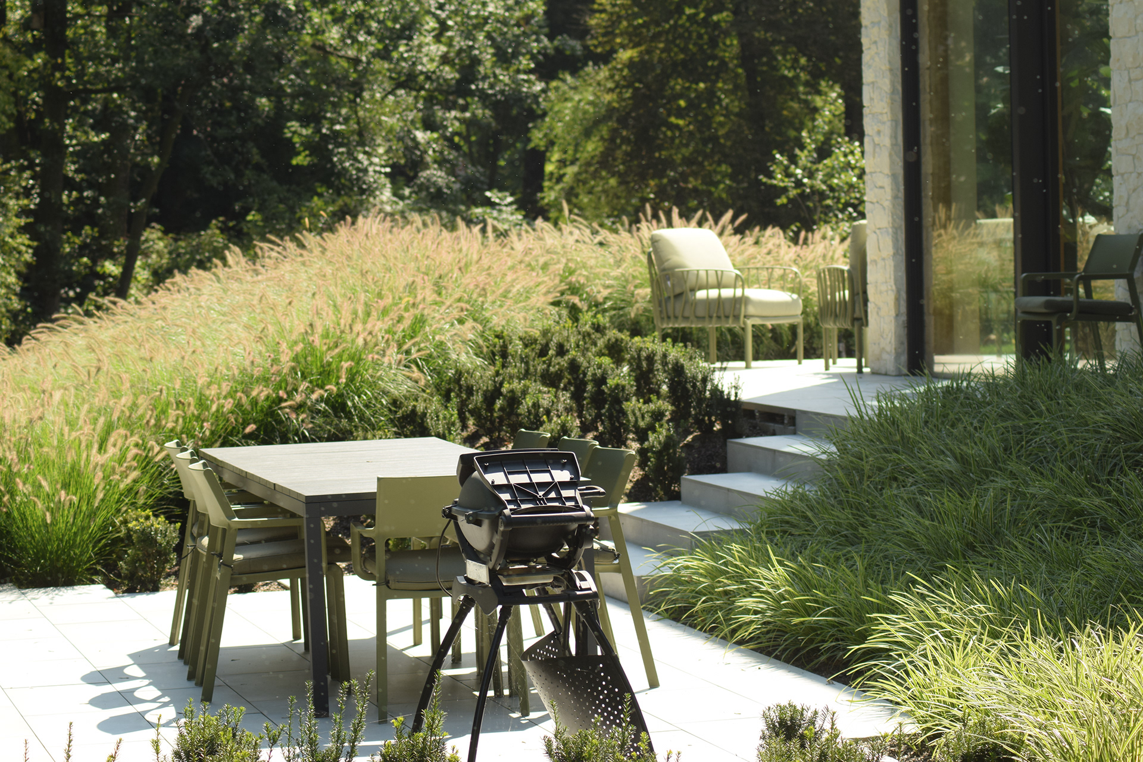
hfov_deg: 10.2
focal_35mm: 202
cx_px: 572
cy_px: 381
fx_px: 6429
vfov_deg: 6.8
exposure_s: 1/400
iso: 200
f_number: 7.1
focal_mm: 135
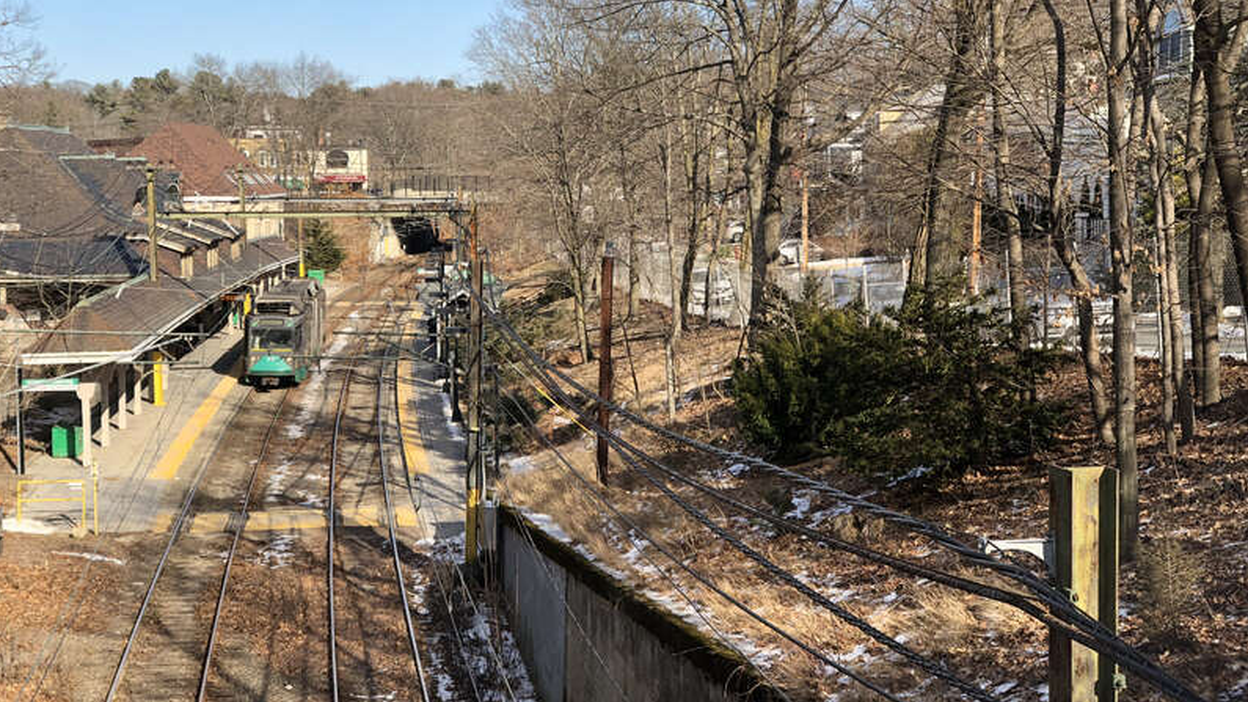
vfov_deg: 21.0
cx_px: 622
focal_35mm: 57
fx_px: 1886
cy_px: 283
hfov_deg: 36.6
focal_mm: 6
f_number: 2.4
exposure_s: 1/286
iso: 16
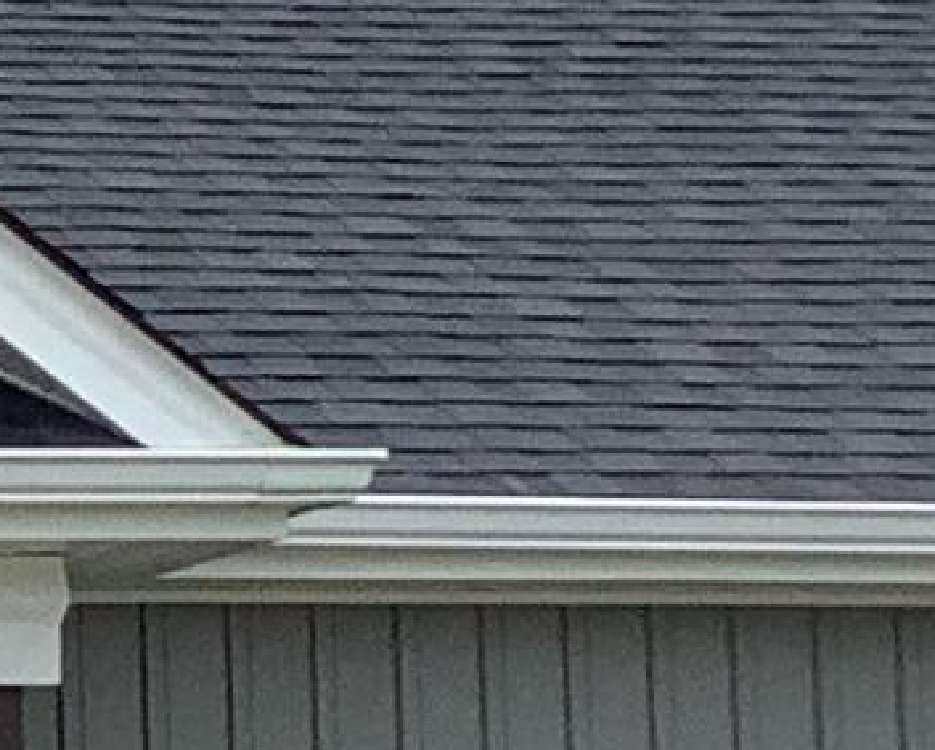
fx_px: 7118
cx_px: -1422
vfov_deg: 6.0
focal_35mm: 257
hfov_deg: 7.0
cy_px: 705
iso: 25
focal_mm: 3.3
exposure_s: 1/2092
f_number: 2.4
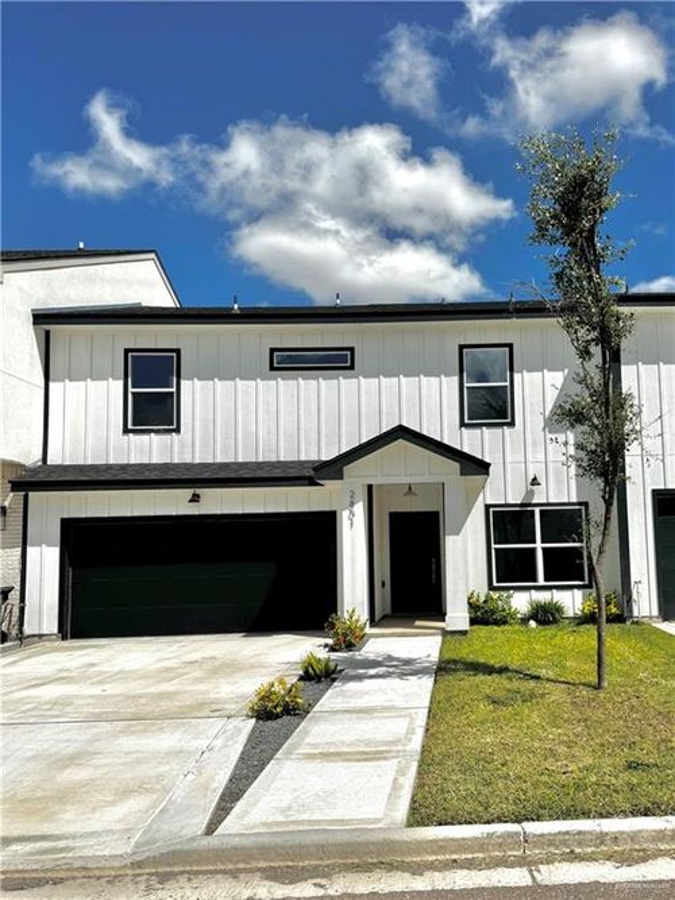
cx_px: 338
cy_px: 450
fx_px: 624
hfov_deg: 56.8
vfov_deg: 71.6
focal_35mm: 24
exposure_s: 1/12346
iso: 80
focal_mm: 6.76
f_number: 1.78
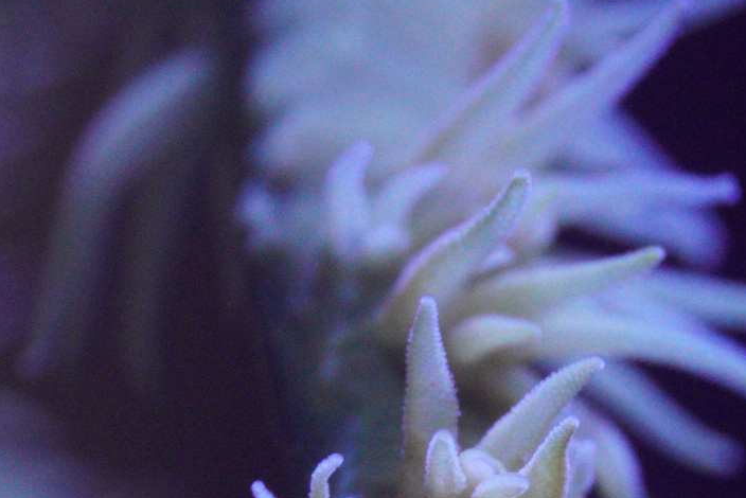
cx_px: 549
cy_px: 445
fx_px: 6426
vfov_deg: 4.4
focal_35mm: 310
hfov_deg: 6.6
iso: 6400
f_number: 7.1
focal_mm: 90
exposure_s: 1/40
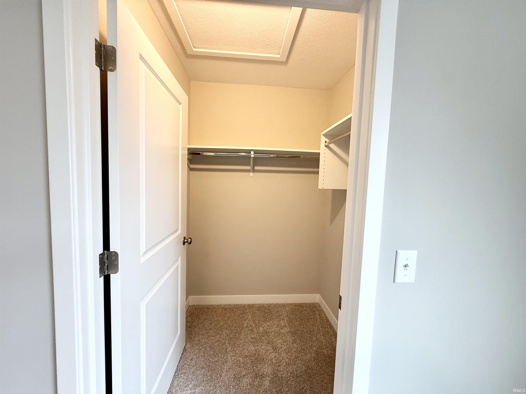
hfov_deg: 102.1
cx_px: 263
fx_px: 213
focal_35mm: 14
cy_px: 197
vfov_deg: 85.7
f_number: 2.2
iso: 250
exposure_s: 1/120
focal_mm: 2.22
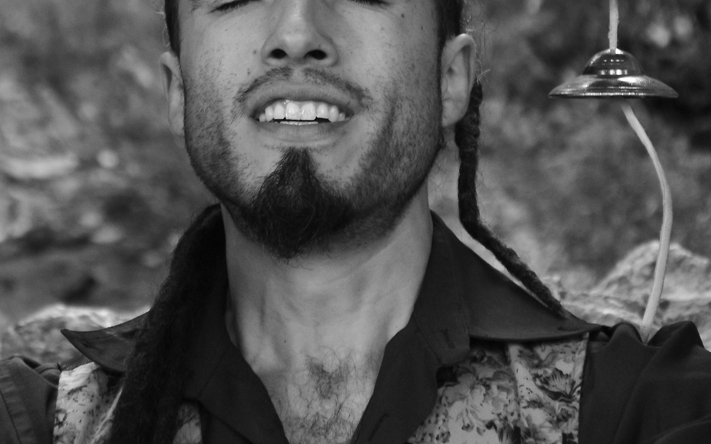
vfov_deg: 2.9
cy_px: 166
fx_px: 8817
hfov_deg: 4.6
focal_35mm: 455
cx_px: 287
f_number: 5.6
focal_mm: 140
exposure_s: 1/320
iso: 800
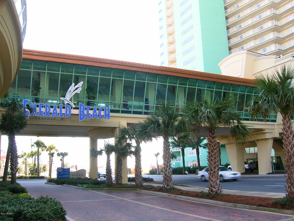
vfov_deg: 41.8
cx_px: 147
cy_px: 110
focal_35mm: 34
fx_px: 289
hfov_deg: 54.0
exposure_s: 1/43.6
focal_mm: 5.7
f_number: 4.9
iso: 50
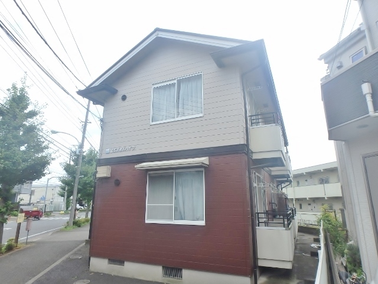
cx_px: 189
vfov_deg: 63.4
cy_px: 142
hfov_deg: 79.0
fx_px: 229
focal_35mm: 21
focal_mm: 3.7
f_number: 3.5
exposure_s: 1/500
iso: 125
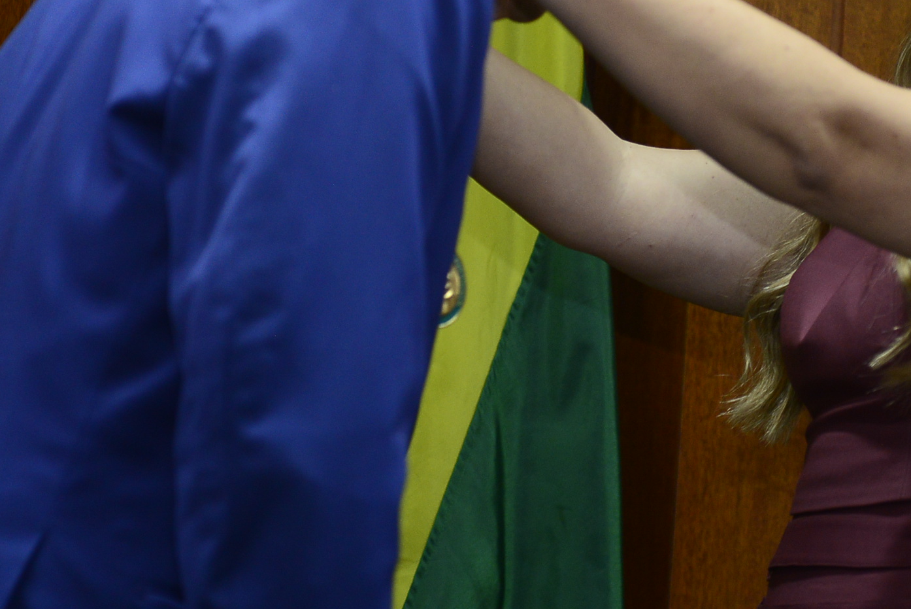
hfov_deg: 13.6
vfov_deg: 9.1
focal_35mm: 151
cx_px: 549
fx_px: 3823
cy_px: 90
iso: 1600
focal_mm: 70
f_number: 2.8
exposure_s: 1/125
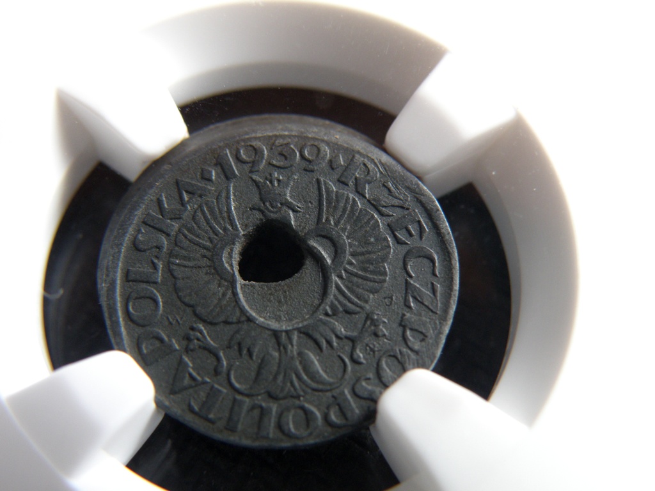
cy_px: 246
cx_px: 328
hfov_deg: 34.9
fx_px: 1041
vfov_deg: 26.6
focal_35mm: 55
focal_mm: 9.77
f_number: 3.5
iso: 125
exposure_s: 1/15
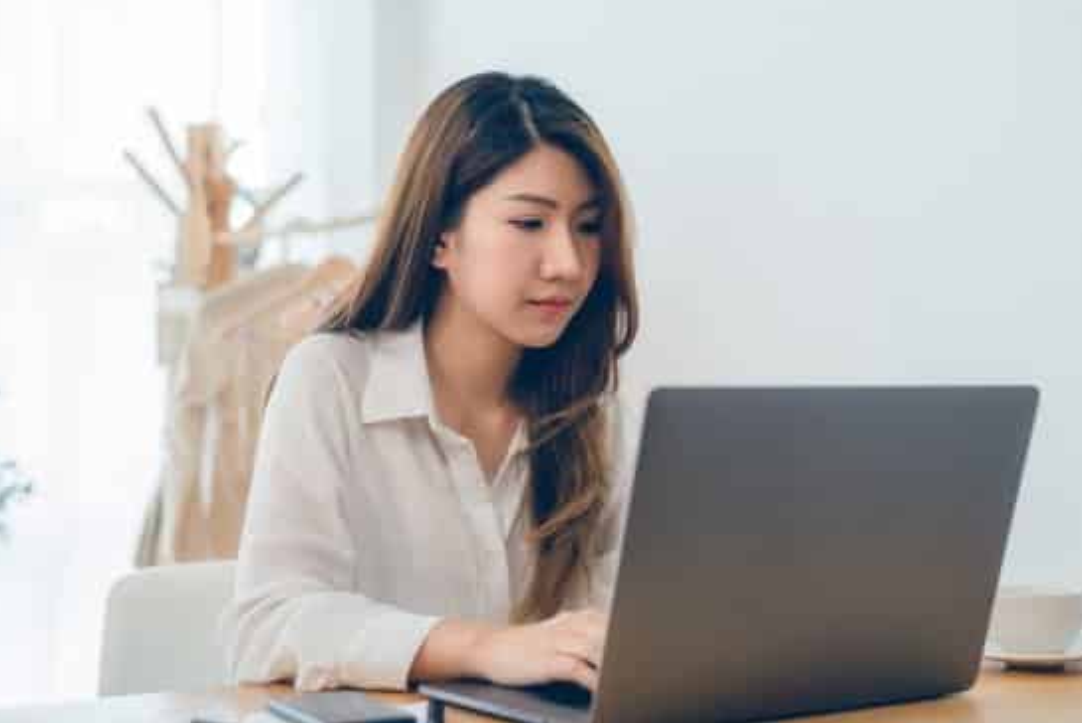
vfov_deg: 24.6
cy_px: 328
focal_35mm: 55
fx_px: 1654
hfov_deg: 36.2
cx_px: 580
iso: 320
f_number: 3.2
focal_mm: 50
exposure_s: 1/160
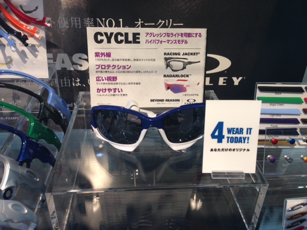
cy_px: 115
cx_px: 154
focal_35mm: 33
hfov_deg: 55.4
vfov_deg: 42.9
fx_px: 293
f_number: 2.4
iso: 50
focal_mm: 4.13
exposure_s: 1/40
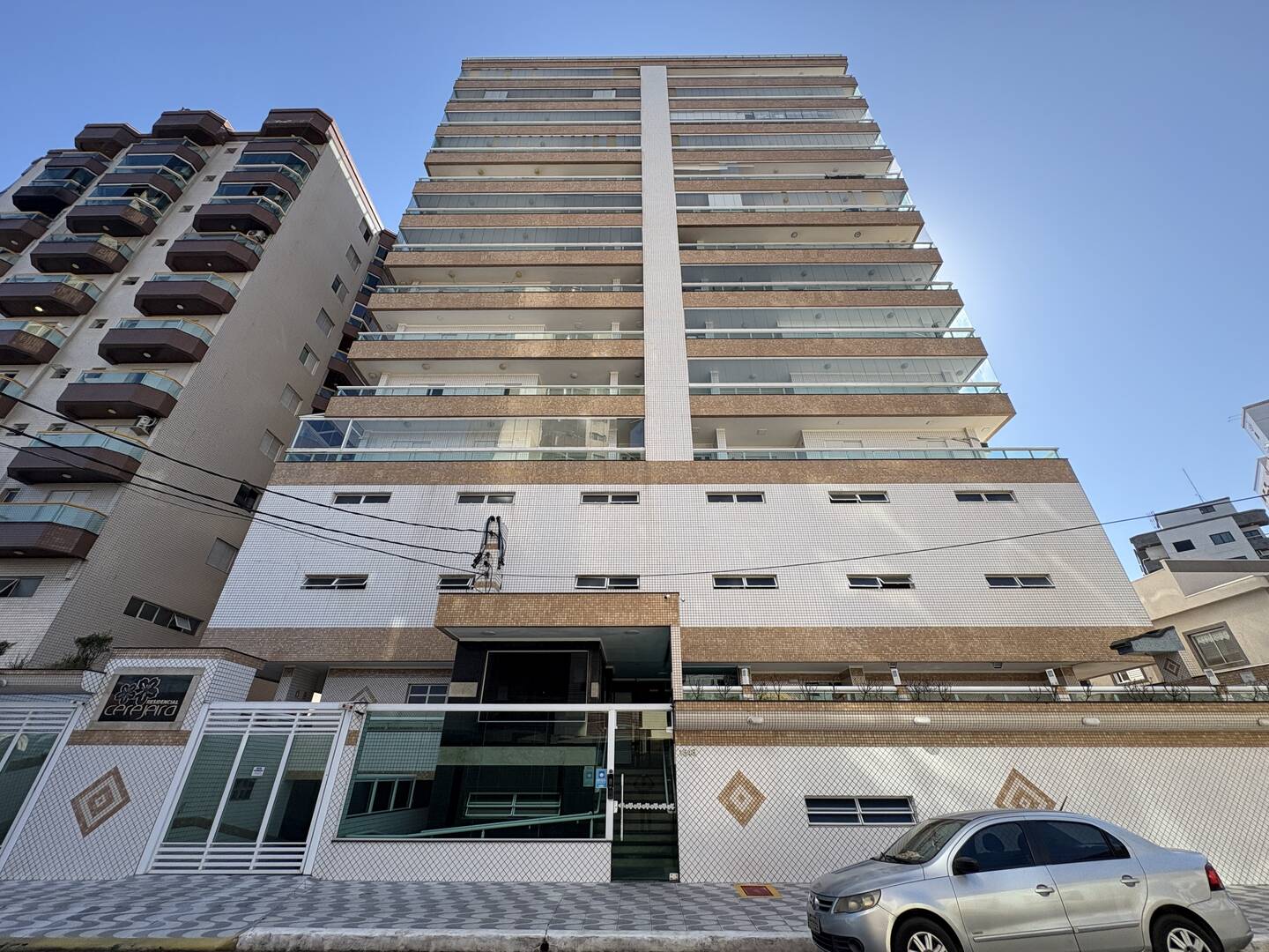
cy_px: 476
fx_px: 513
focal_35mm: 14
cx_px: 634
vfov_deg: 85.7
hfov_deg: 102.1
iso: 40
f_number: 2.2
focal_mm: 2.22
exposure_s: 1/804
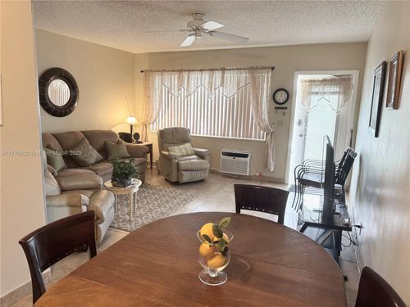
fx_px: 284
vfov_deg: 56.8
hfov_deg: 71.6
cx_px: 205
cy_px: 154
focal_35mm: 24
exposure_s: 1/60
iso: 160
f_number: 1.78
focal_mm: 6.76
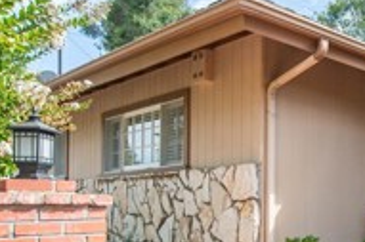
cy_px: 197
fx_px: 476
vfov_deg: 27.9
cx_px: 378
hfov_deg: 36.9
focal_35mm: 47
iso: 400
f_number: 7.1
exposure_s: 1/640
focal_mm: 14
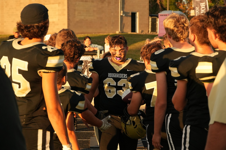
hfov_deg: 19.2
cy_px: 75
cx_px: 113
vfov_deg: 12.9
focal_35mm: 106
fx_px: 669
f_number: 5.6
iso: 1000
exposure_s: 1/1250
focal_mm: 71
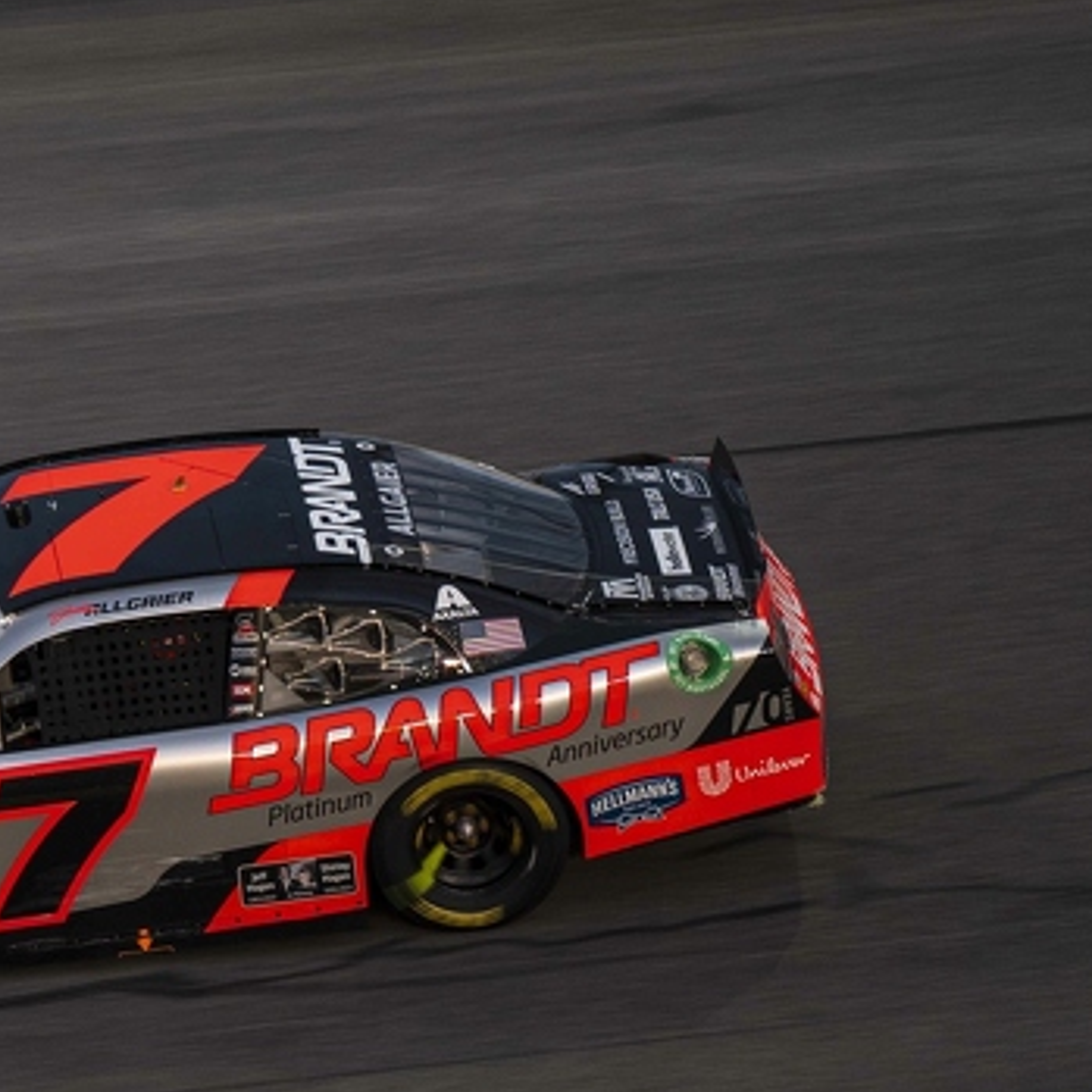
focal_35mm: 386
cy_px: 662
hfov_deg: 4.5
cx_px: -25
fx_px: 13776
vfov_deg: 4.5
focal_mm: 200
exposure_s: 1/320
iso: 320
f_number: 2.8
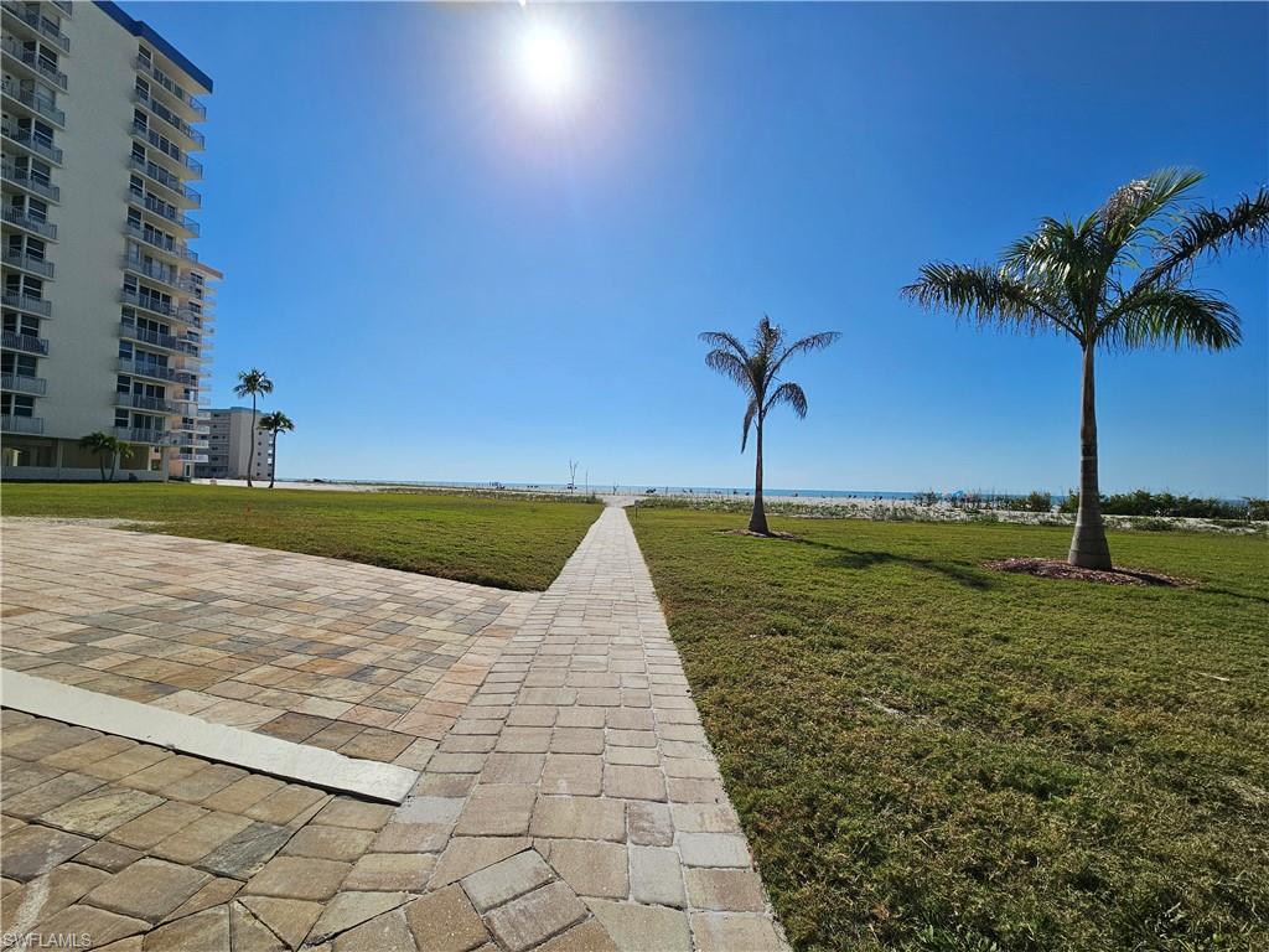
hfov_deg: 106.2
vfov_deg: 89.9
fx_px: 477
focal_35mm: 13
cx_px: 634
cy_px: 476
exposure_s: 1/6939
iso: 50
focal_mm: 2.2
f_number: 2.2
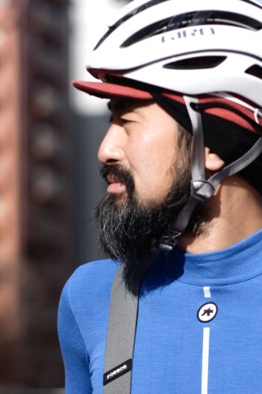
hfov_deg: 7.1
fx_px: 2120
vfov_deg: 10.5
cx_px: 234
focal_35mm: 194
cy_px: 370
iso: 100
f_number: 2
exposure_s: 1/4000
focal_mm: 56
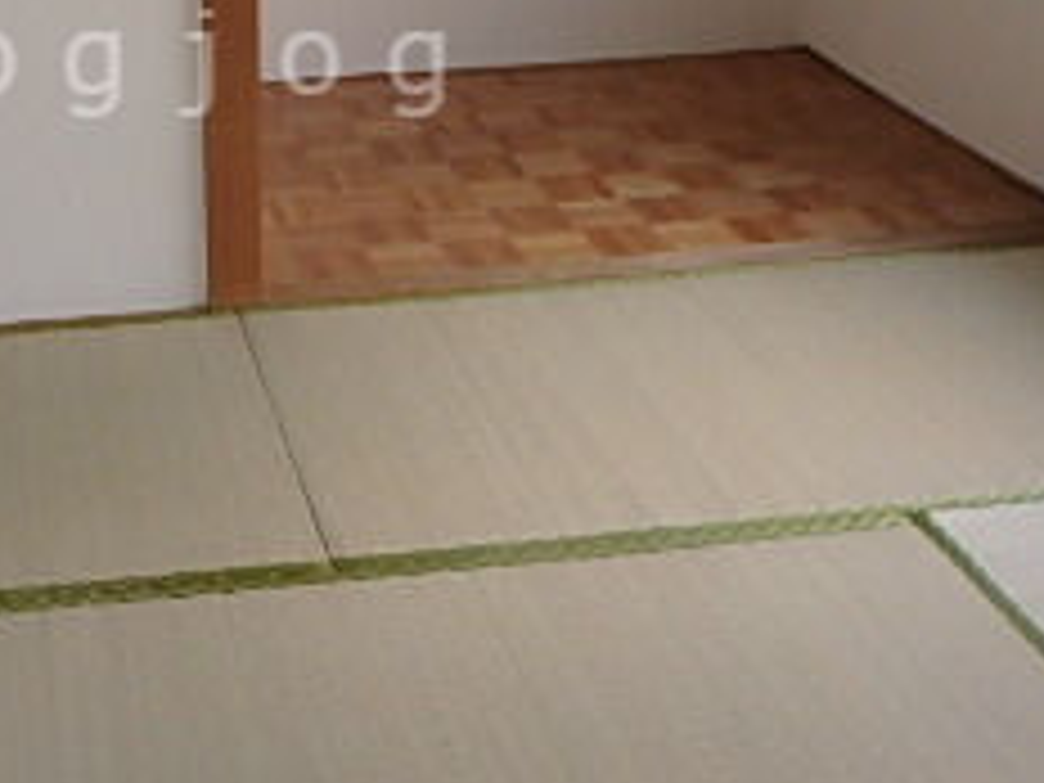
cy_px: 63
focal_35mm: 58
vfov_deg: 24.4
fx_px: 1749
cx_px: 162
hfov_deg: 32.0
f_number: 3.5
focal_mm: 3.7
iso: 320
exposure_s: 1/30
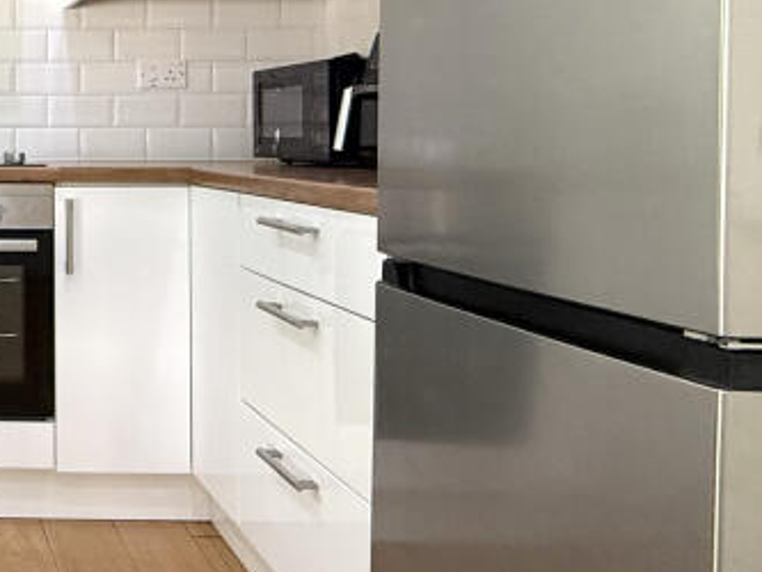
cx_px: -144
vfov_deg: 33.0
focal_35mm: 43
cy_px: 146
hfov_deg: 35.1
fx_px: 947
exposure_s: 1/99
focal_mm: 2.22
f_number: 2.2
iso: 250
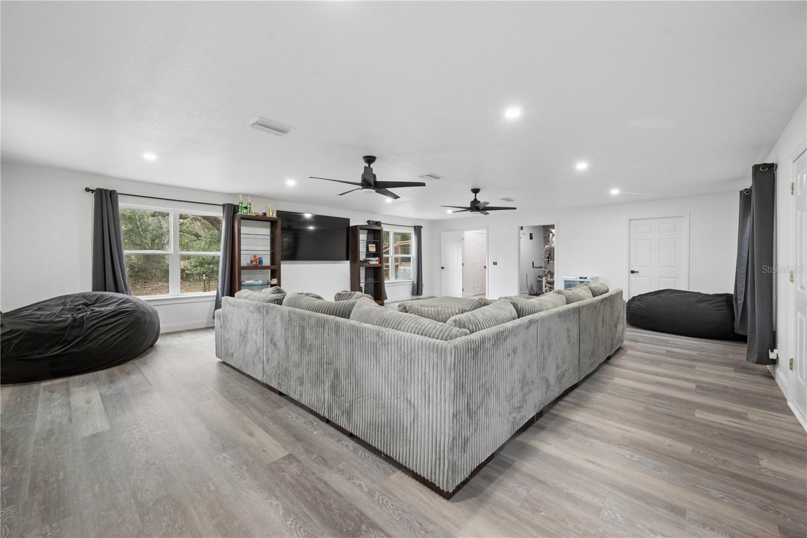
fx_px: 314
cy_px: 269
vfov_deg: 81.2
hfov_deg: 104.2
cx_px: 404
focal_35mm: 14
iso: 400
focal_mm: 14
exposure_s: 1/13
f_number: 8
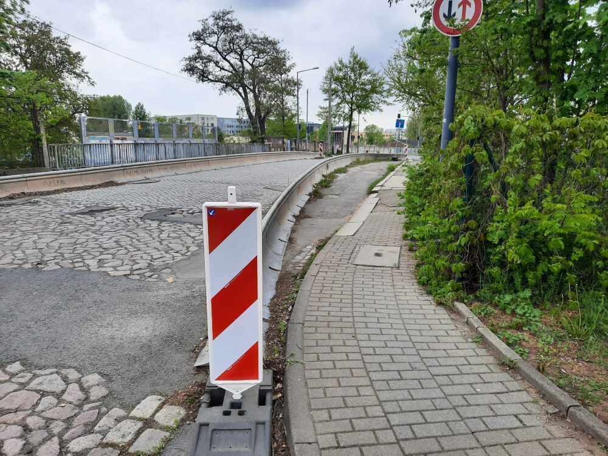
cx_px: 304
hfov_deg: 69.4
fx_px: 439
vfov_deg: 54.9
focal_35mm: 25
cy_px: 228
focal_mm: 4.6
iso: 32
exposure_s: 1/233
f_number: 2
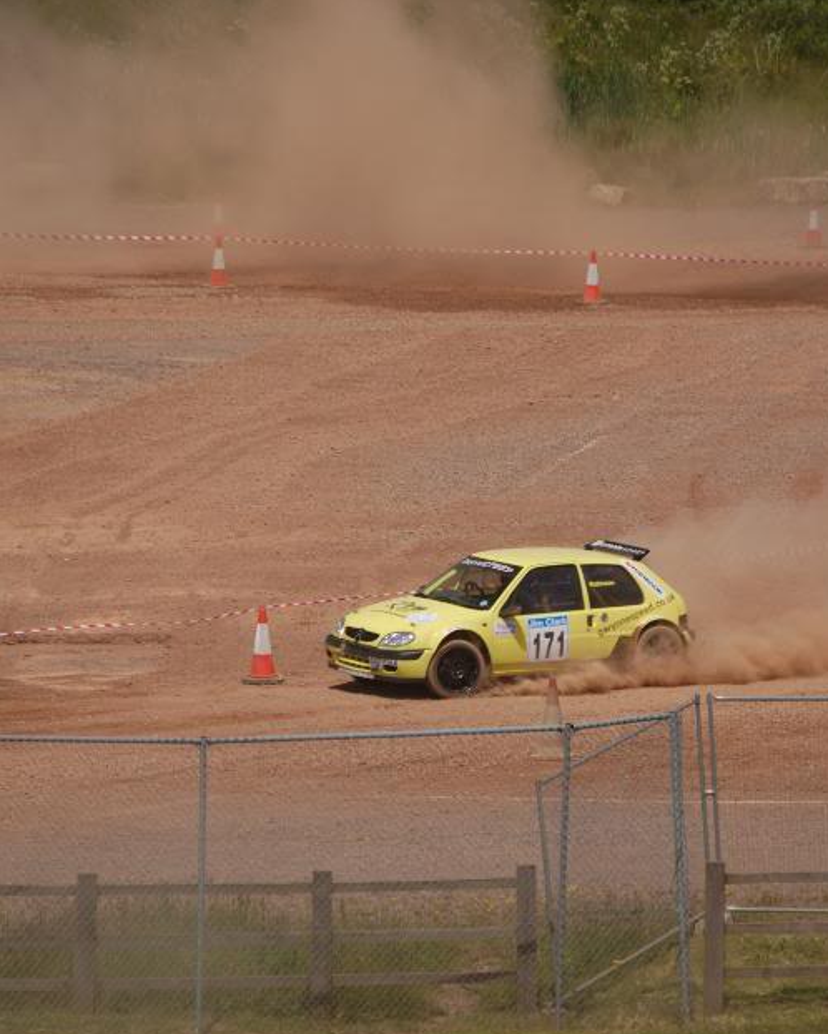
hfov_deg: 4.5
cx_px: 422
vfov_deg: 5.6
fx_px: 10624
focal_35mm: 347
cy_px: 579
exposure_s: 1/400
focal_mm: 200
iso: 200
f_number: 8
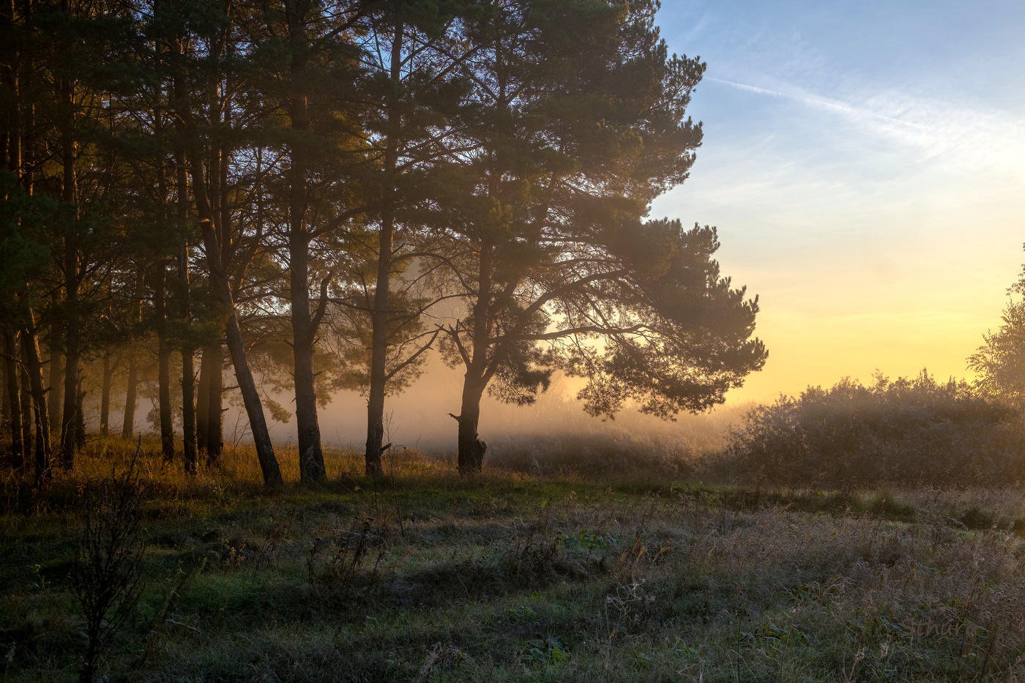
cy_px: 342
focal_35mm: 45
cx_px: 512
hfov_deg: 43.6
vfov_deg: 29.9
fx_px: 1281
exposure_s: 1/250
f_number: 8
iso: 200
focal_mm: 30.2
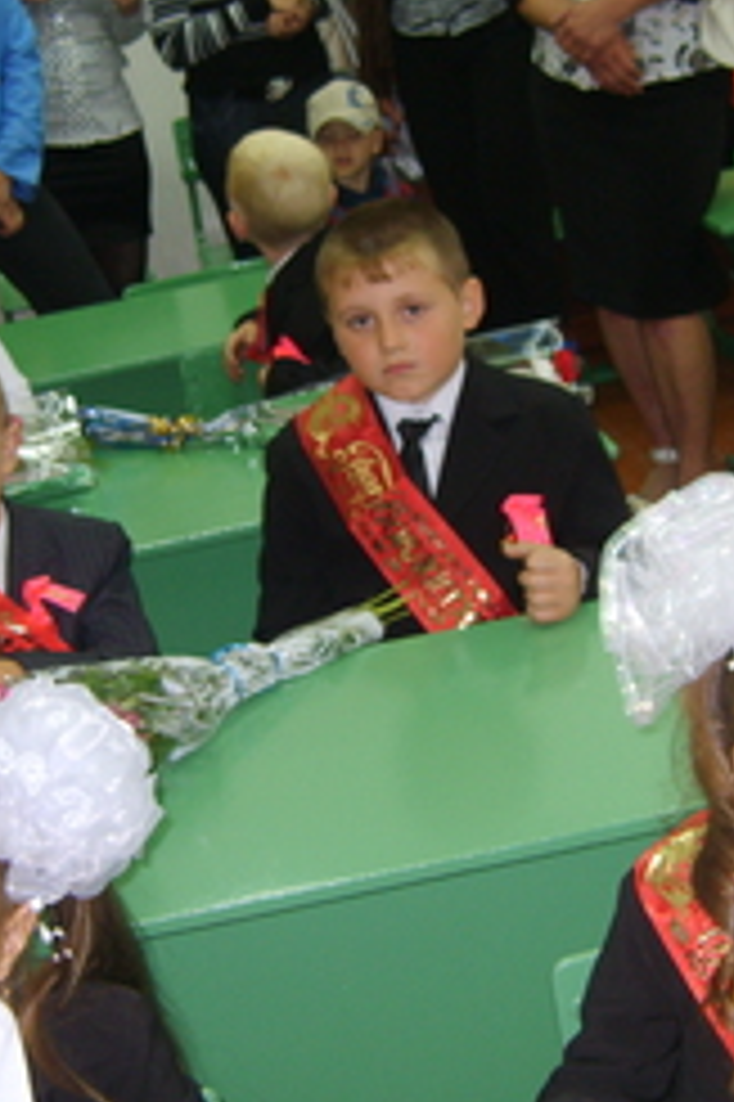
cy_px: 580
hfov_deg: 20.3
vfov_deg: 30.1
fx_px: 2052
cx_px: 432
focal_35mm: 67
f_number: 2.8
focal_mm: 7.4
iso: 100
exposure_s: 1/30
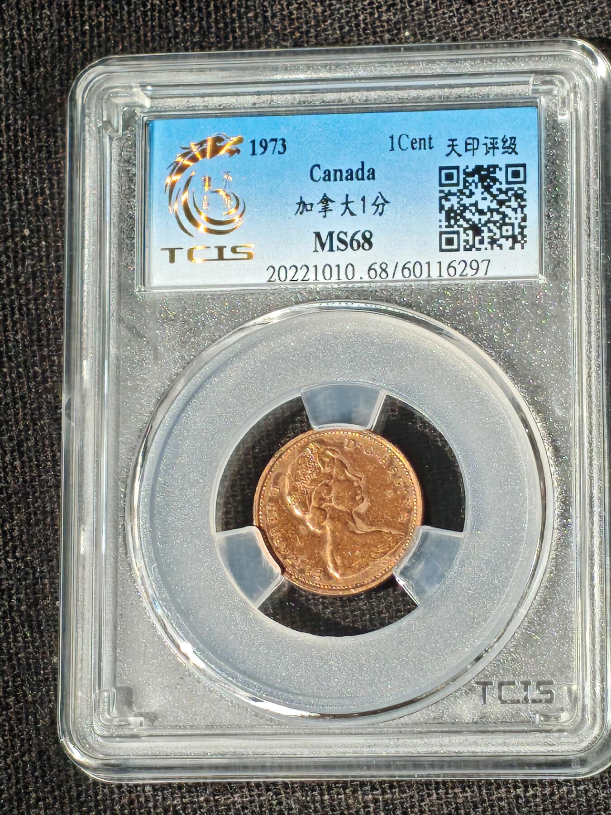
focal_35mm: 144
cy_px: 408
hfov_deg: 10.3
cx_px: 306
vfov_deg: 13.7
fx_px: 3389
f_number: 1.5
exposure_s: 1/1910
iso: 50
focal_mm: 4.94
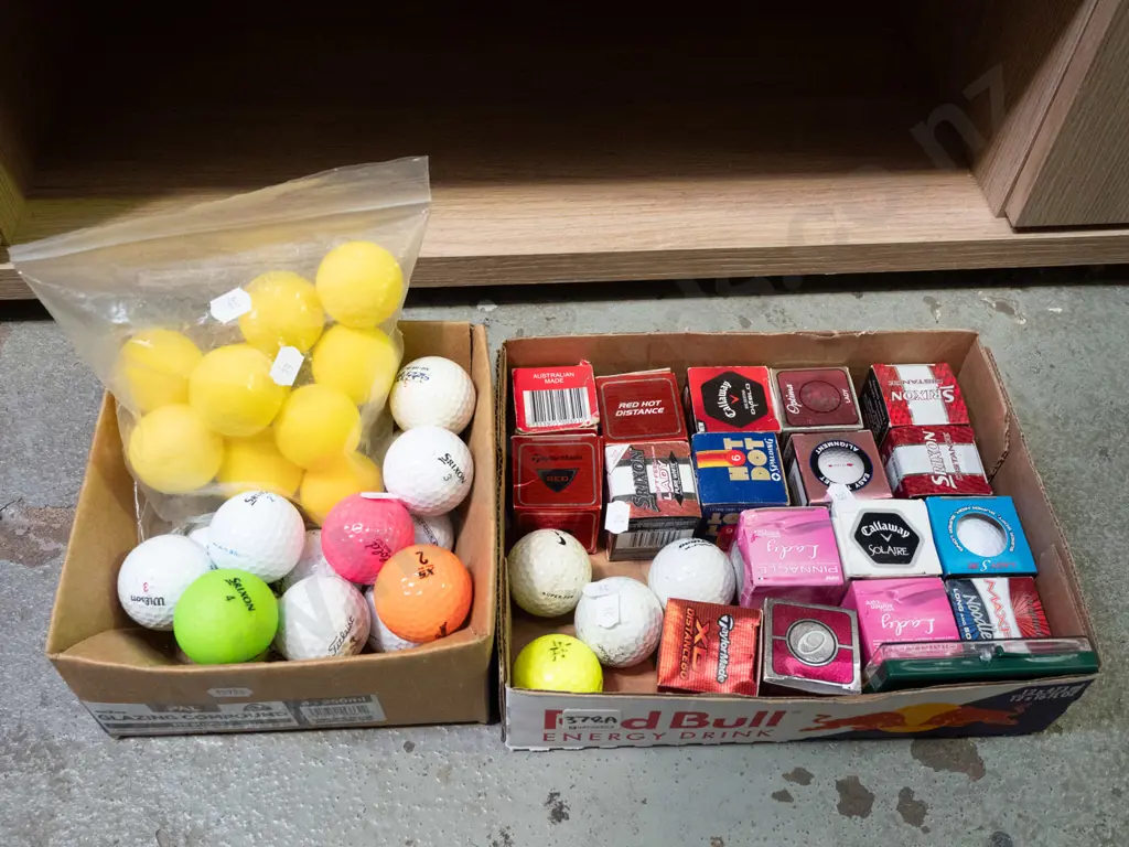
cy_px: 424
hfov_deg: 56.8
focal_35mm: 32
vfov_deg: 44.2
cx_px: 564
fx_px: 1044
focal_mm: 16
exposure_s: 1/60
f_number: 5.6
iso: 3200
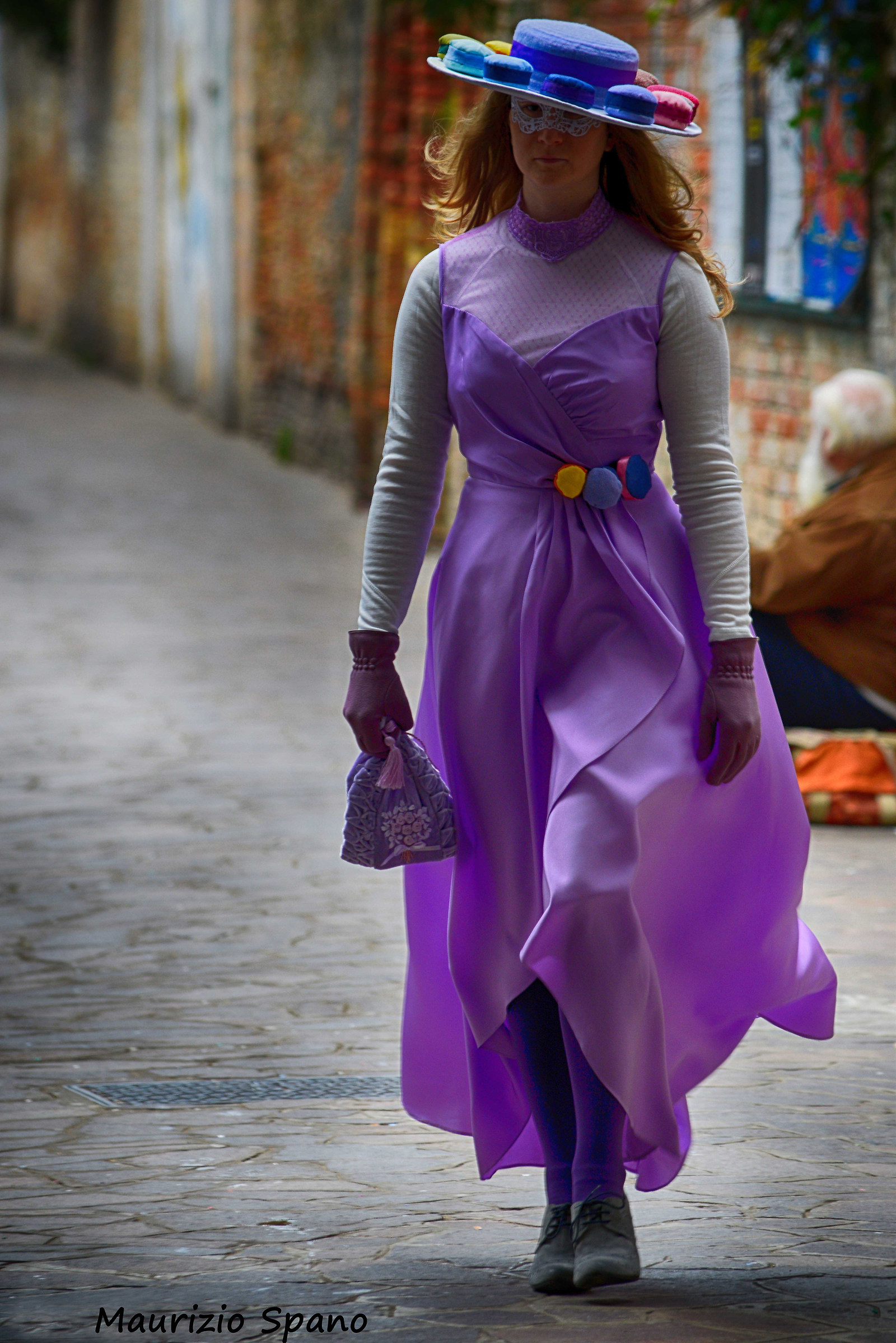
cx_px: 448
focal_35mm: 390
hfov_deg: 3.5
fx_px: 14559
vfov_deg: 5.3
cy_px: 672
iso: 320
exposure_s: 1/125
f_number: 8
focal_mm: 260
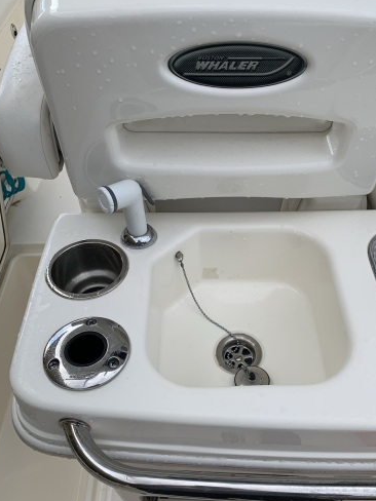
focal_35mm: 32
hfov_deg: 44.0
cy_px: 270
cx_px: 220
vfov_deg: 56.7
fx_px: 463
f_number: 1.8
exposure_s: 1/1513
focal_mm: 4.25
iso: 25
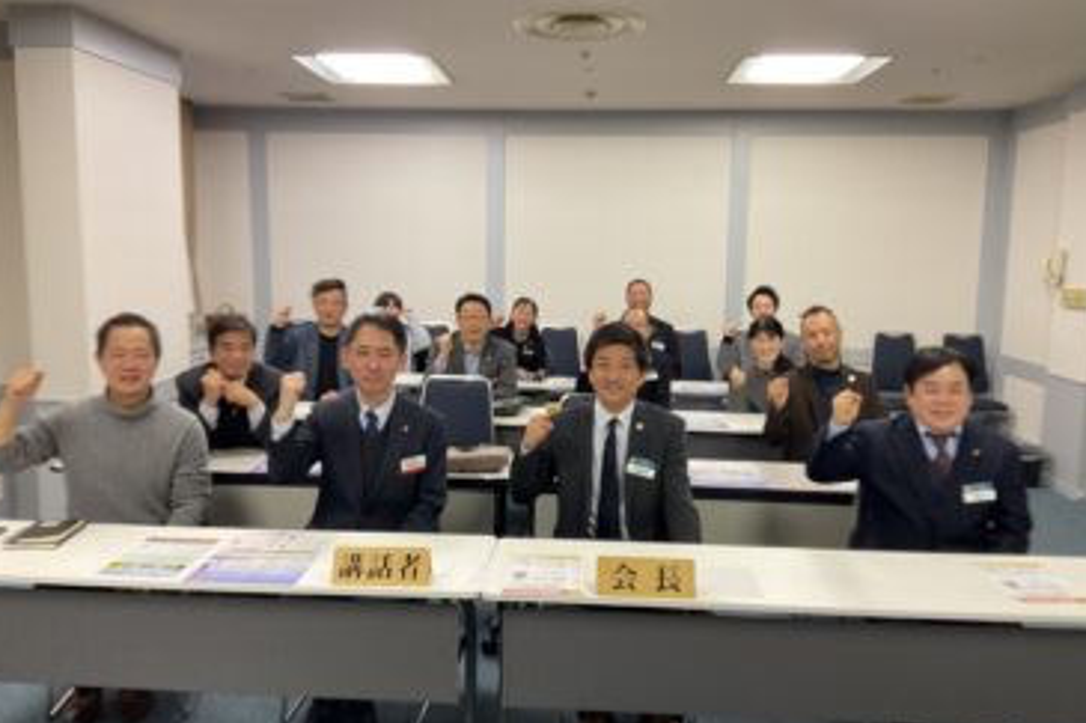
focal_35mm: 31
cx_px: 537
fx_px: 935
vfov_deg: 42.3
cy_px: 367
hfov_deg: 60.3
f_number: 1.8
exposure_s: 1/50
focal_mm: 3
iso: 50
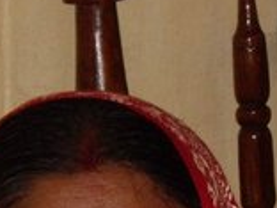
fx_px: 3745
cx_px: 60
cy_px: 329
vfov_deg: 3.2
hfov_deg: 4.2
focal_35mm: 468
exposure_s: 1/125
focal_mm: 18.6
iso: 200
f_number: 5.2
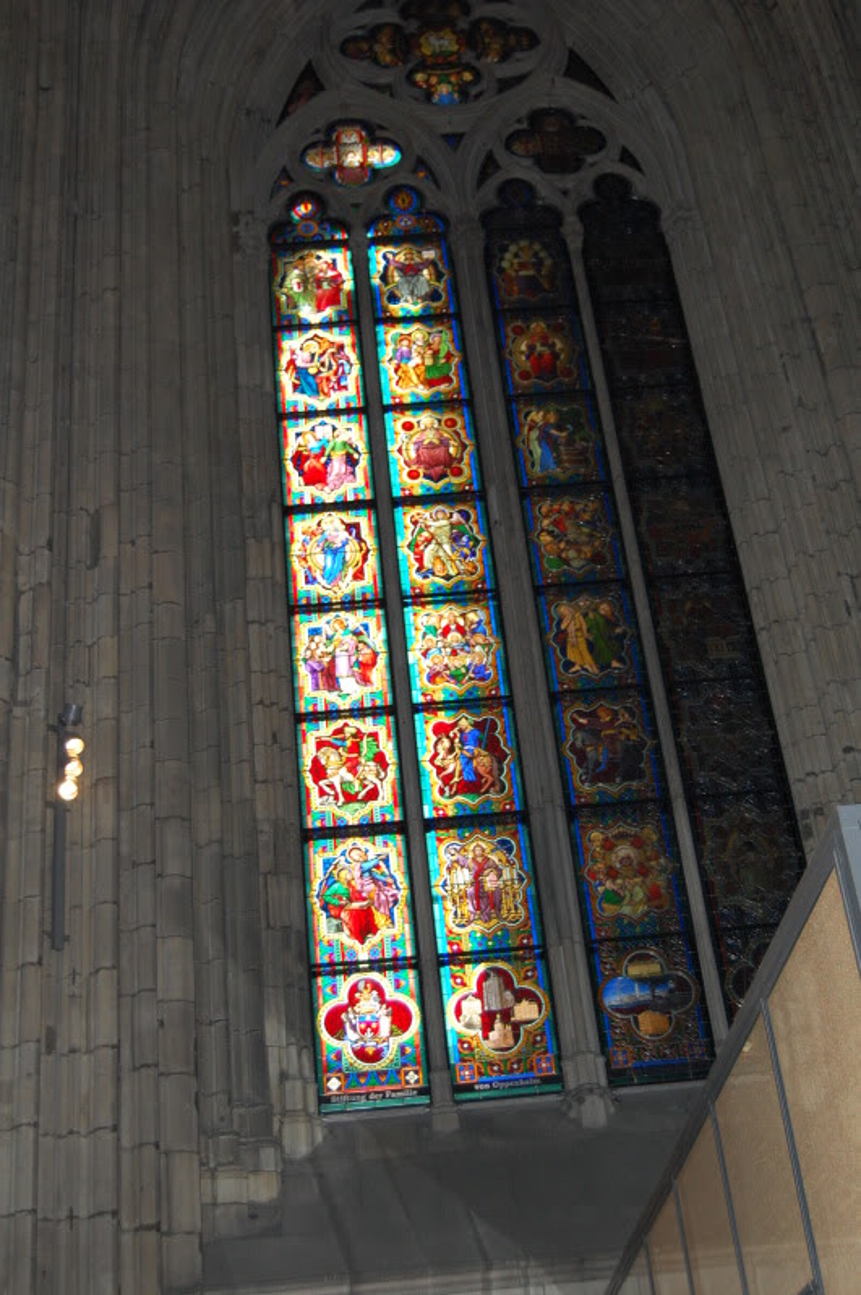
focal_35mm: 46
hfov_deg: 28.9
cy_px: 648
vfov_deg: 42.4
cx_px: 430
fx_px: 1672
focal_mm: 31
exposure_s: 1/60
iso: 640
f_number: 4.5
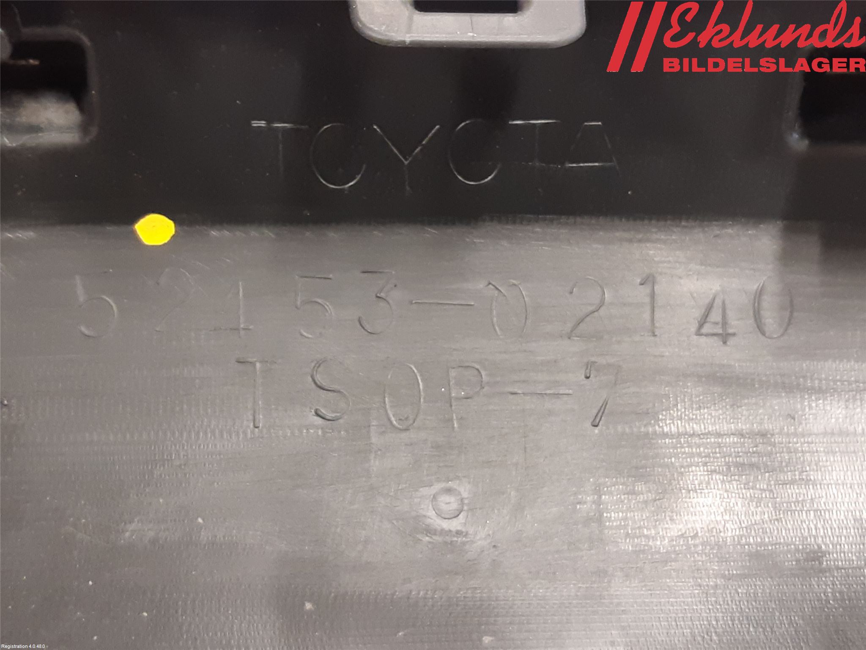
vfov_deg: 53.1
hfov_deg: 67.3
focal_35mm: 26
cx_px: 433
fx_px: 650
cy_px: 325
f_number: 1.7
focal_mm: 3.93
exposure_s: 1/25
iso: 200
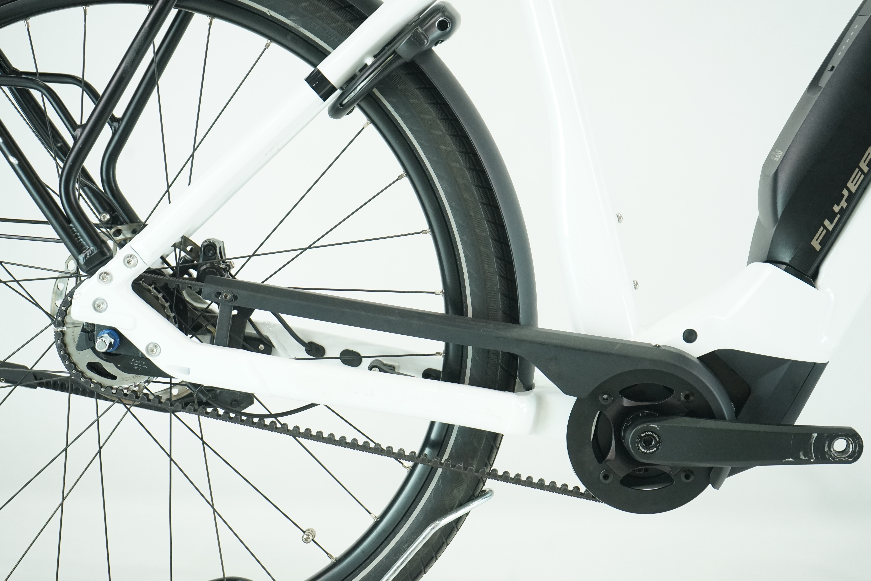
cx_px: 436
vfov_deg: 20.3
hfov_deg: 30.1
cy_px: 290
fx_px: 1621
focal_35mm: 67
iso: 2500
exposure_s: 1/200
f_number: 6.3
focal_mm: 67
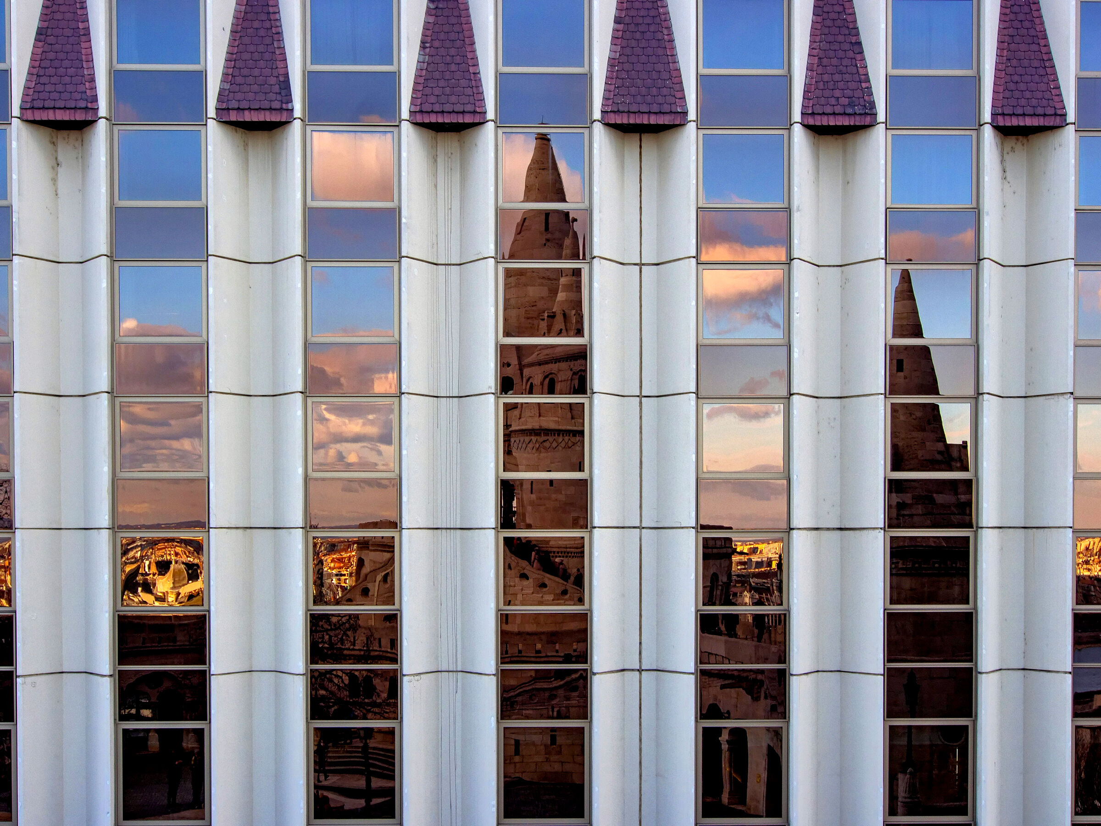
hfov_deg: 34.3
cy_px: 413
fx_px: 1781
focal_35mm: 56
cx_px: 550
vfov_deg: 26.1
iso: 200
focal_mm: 28
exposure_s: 1/125
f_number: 10
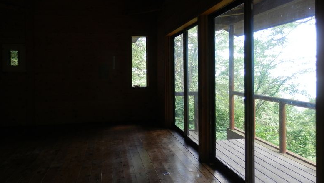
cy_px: 74
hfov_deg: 67.9
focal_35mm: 28
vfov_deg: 41.3
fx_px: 241
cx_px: 158
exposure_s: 1/30
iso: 100
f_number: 3
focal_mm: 4.5
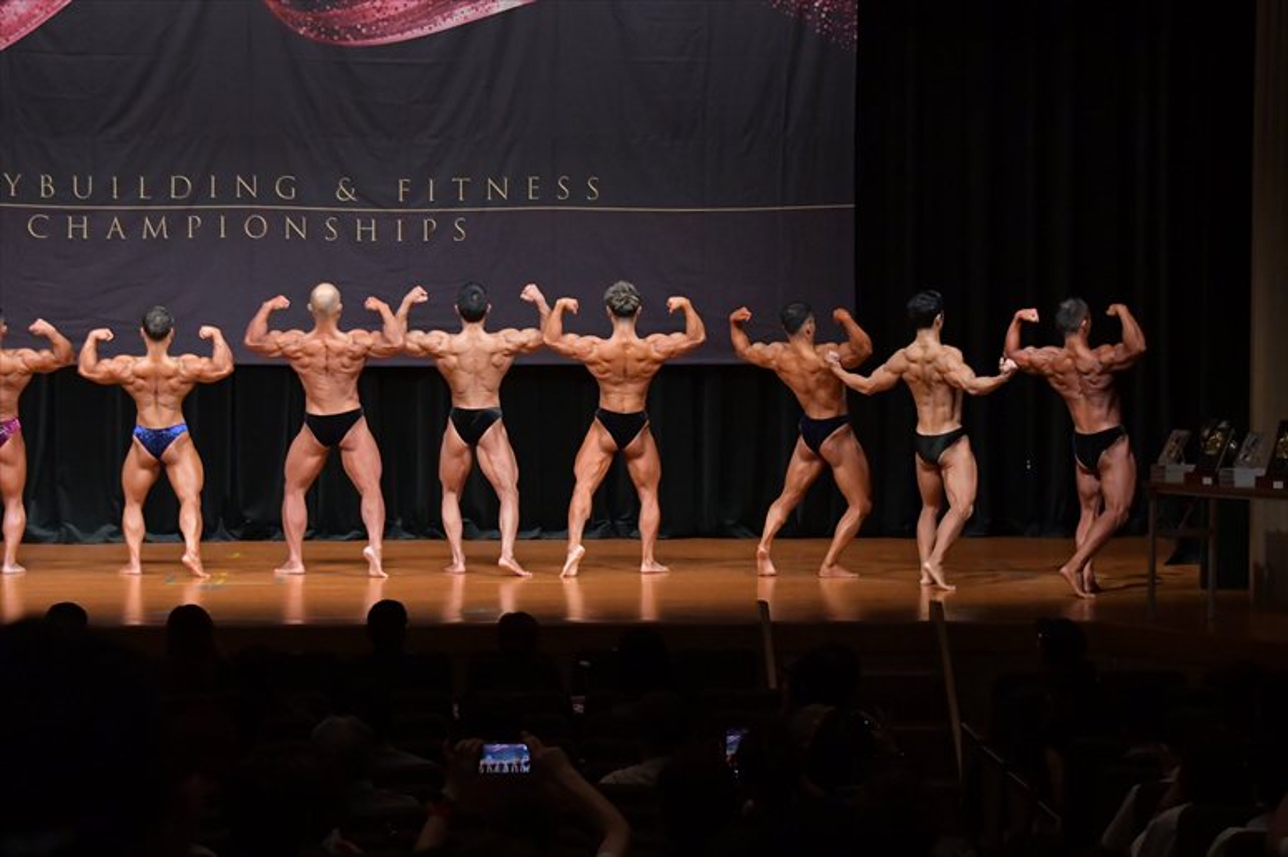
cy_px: 428
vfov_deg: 12.7
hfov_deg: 18.9
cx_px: 644
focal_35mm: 108
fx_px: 3862
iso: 5000
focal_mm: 72
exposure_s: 1/400
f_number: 5.6
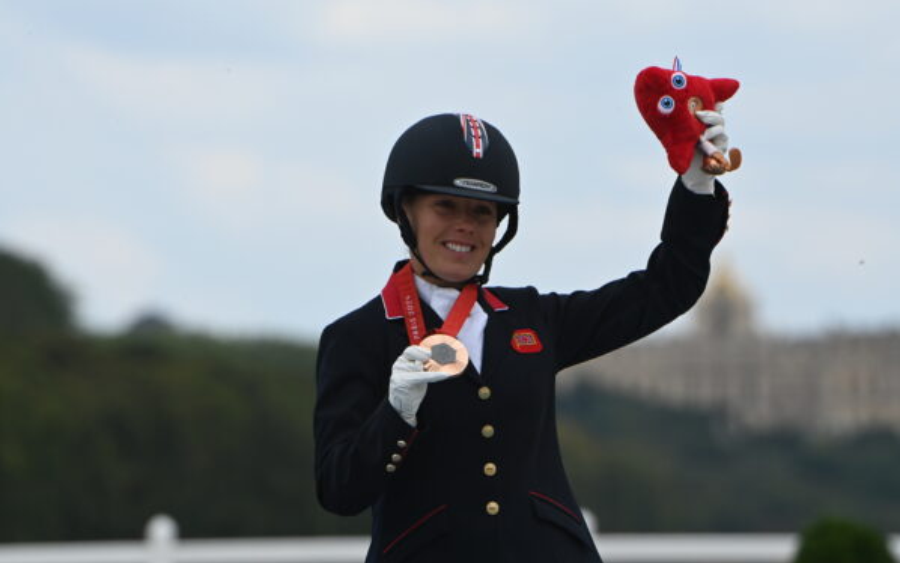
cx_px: 450
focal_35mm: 573
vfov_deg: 2.3
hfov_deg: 3.7
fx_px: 14057
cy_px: 288
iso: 1250
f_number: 13
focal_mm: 560
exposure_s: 1/1000
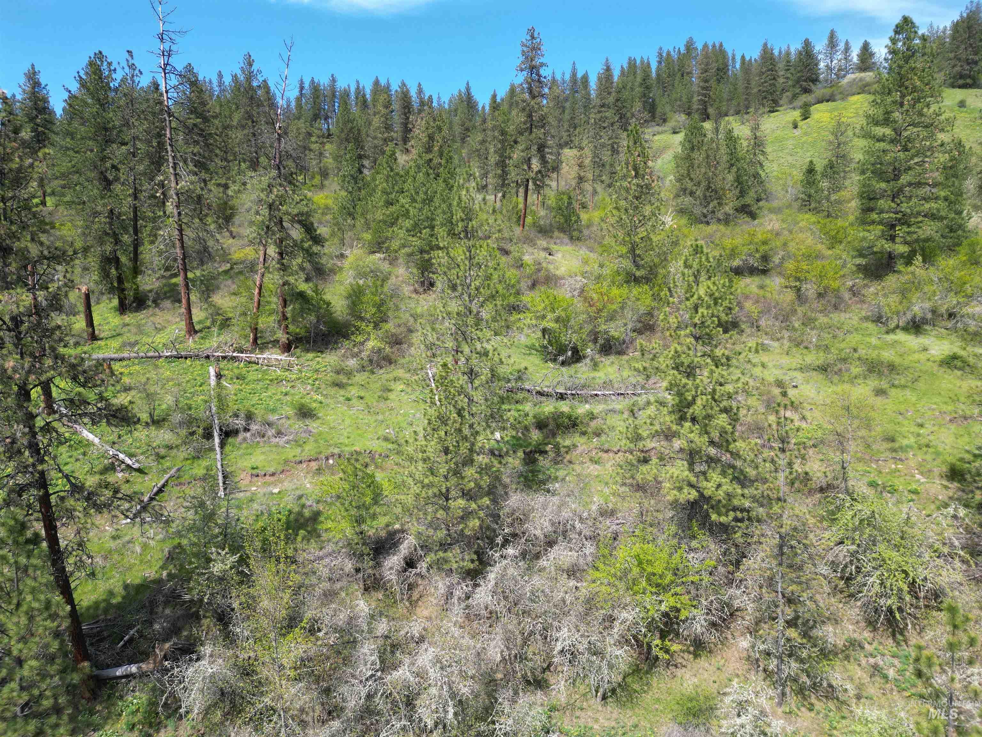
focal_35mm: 24
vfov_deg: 56.8
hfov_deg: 71.6
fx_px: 681
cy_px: 368
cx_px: 491
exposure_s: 1/1250
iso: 100
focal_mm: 6.72
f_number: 1.7
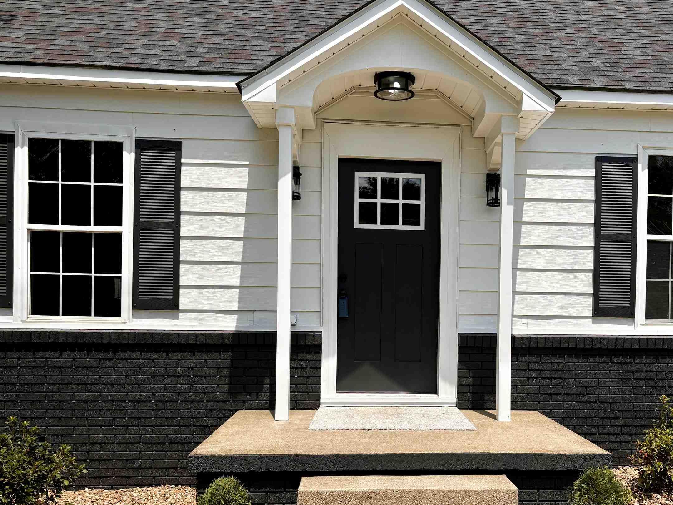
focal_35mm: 37
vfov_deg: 38.3
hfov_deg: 49.8
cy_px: 324
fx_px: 719
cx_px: 409
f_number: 1.6
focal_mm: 5.96
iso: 50
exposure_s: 1/4255
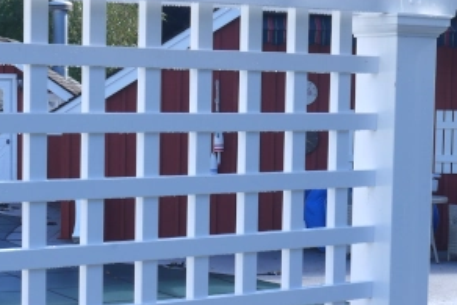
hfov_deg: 24.7
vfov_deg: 16.7
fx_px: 1041
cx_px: 202
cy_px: 133
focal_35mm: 82
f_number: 13
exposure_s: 1/80
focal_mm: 20
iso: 200
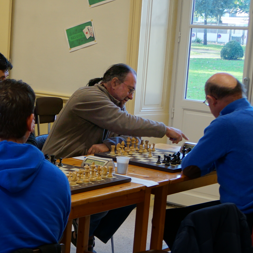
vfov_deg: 20.6
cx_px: -131
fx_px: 697
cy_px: 127
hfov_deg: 18.2
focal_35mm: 84
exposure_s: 1/60
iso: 200
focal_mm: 21
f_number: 4
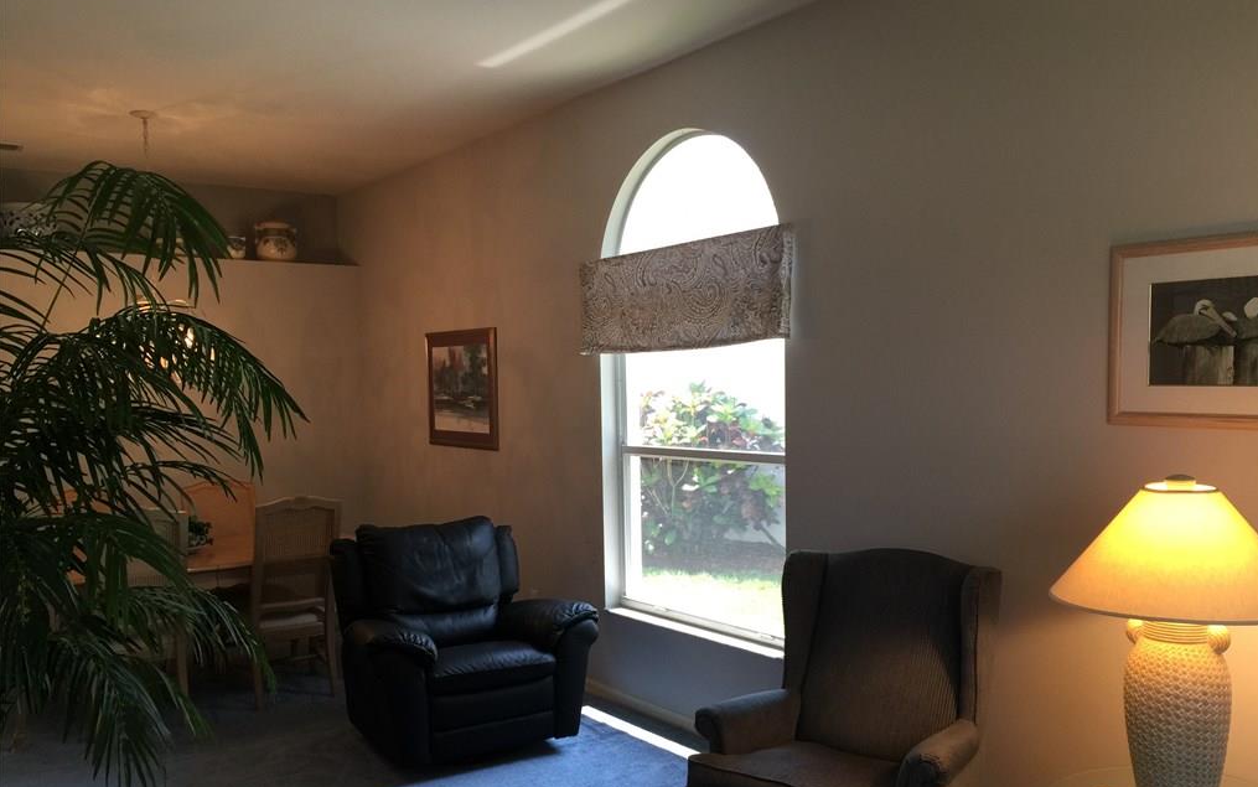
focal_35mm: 31
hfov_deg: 61.2
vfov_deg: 40.5
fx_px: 1063
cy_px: 456
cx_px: 632
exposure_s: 1/33
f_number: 2.2
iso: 40
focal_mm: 4.15
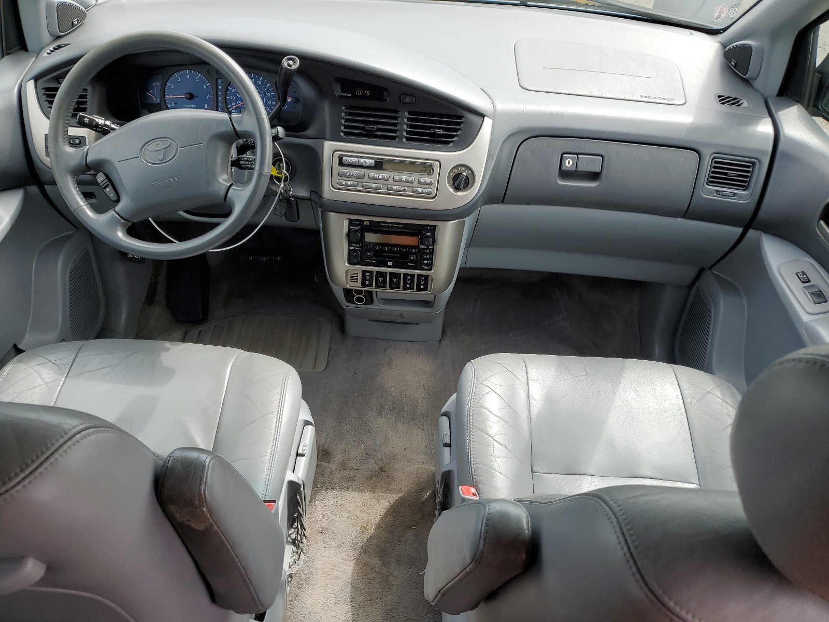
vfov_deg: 53.1
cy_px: 311
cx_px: 414
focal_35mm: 26
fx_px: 623
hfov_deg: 67.3
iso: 50
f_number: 1.5
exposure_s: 1/625
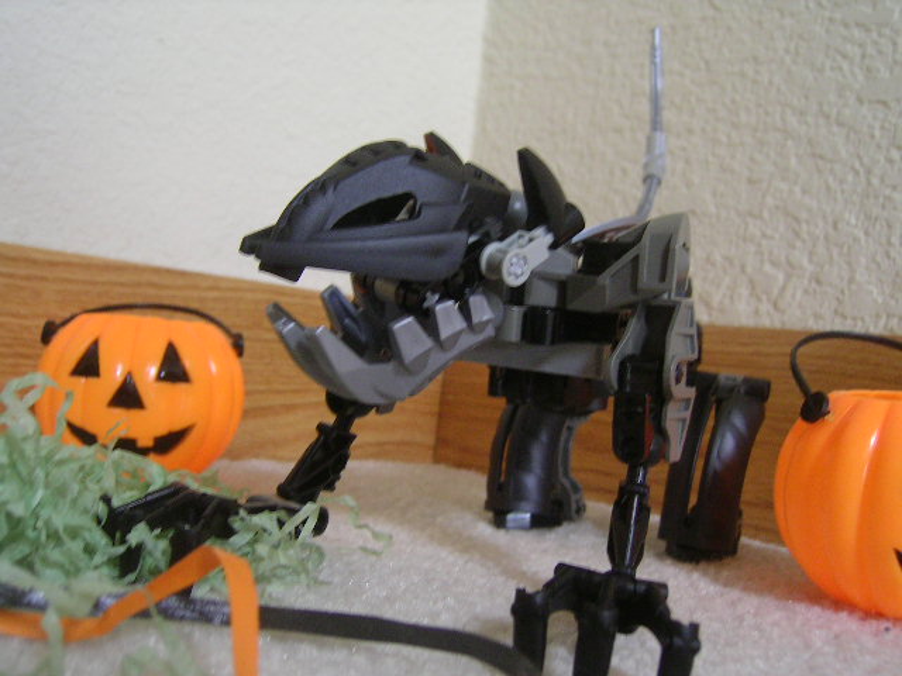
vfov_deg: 39.7
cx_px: 451
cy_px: 338
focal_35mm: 36
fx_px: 938
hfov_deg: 51.4
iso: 100
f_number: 2.8
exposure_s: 1/8.7
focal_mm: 5.6
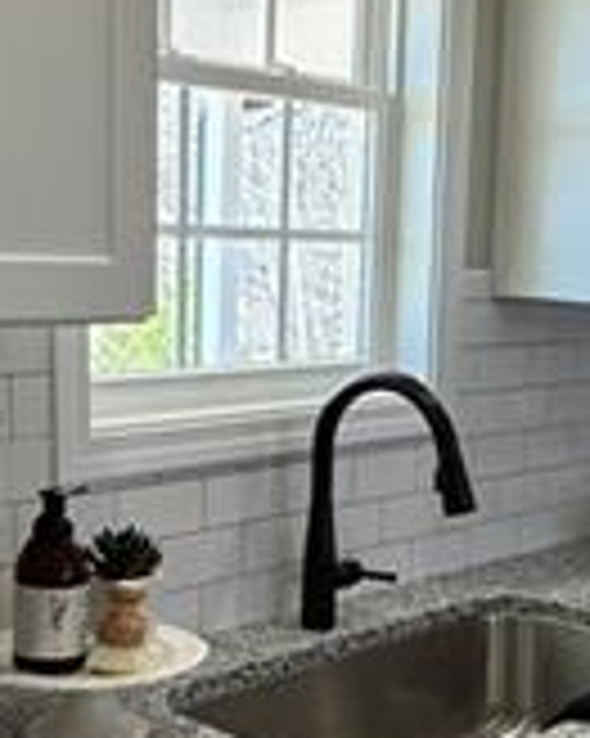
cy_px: 518
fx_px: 1398
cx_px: 414
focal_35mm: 64
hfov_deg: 23.7
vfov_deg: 29.3
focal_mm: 2.22
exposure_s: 1/120
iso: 64
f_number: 2.2
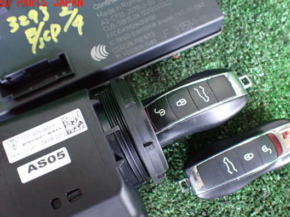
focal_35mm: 34
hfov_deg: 53.9
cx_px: 148
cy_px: 119
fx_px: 285
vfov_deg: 41.8
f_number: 2.3
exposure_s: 1/30
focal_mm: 5.4
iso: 800
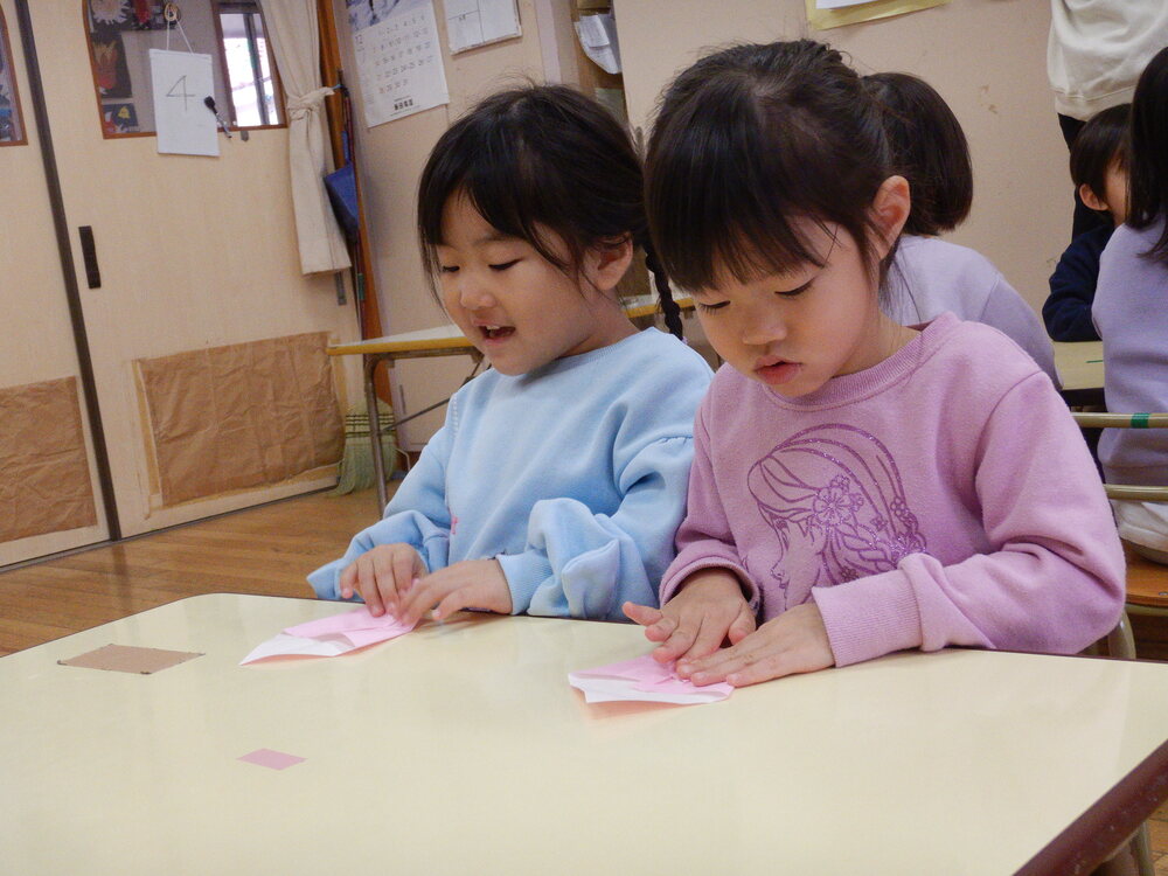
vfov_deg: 30.3
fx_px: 1620
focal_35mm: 48
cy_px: 438
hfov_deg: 39.7
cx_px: 584
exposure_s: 1/30
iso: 200
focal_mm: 8.5
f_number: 4.3
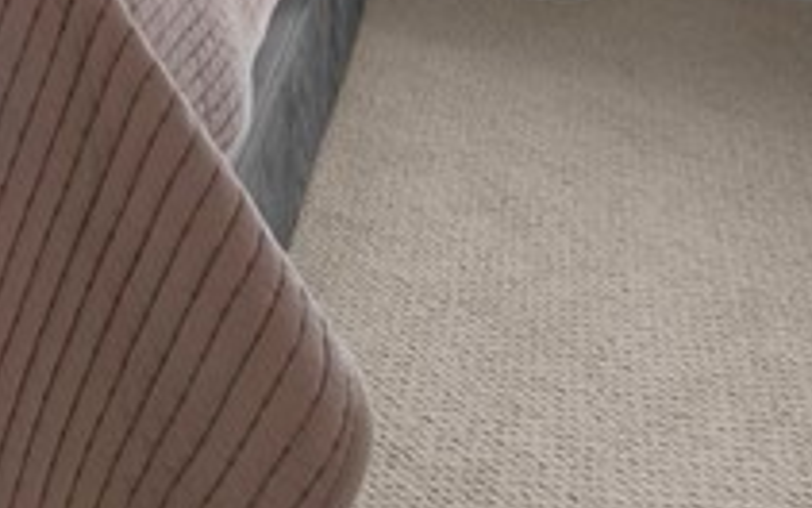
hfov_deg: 20.8
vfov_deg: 14.8
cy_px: -639
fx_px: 1395
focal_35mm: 63
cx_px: -687
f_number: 11
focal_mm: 12
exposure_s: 1/4
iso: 800
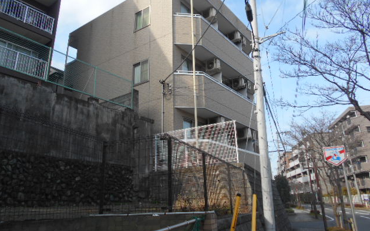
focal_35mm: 28
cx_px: 186
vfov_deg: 44.4
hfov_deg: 66.5
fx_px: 282
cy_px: 98
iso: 80
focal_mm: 4.6
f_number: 3.2
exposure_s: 1/640
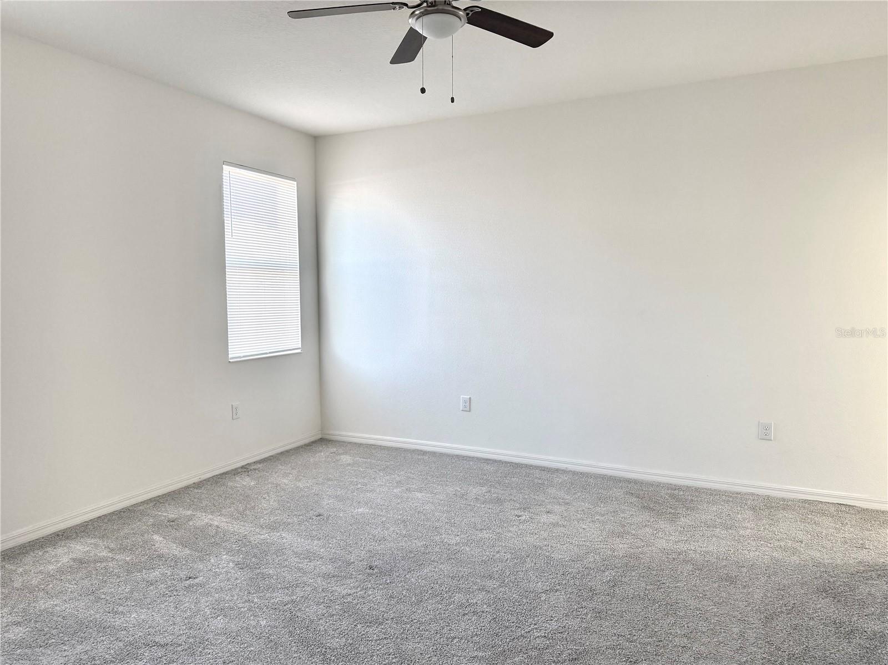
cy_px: 332
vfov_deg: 56.8
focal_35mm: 24
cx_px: 444
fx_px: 615
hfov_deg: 71.6
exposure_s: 1/156
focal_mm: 6.76
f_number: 1.78
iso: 200
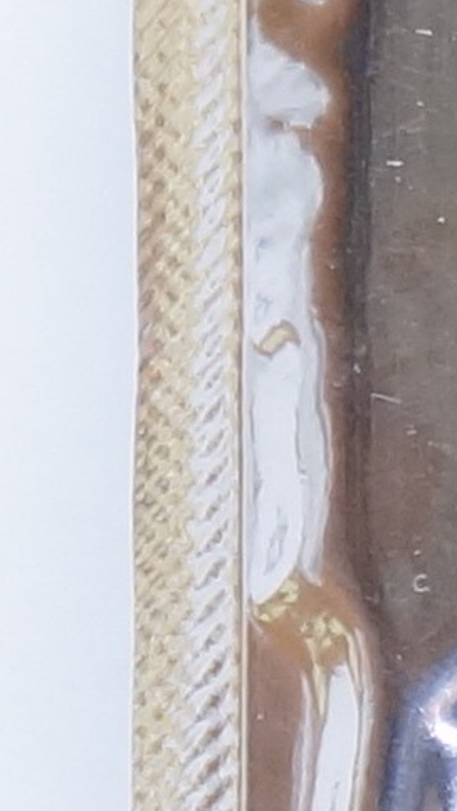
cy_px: 885
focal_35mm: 575
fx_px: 12376
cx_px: 1485
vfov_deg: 3.7
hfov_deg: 2.1
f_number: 4.5
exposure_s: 1/125
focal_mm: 36
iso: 1600
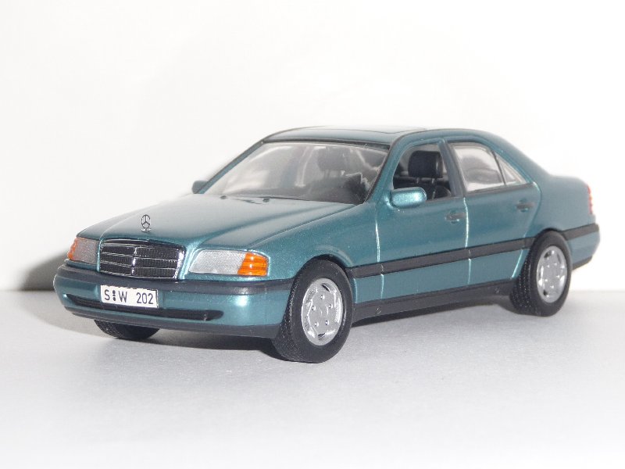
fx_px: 1896
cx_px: 312
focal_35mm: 105
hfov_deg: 18.7
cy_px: 234
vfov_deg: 14.1
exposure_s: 1/40
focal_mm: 13.1
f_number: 4.6
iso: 100
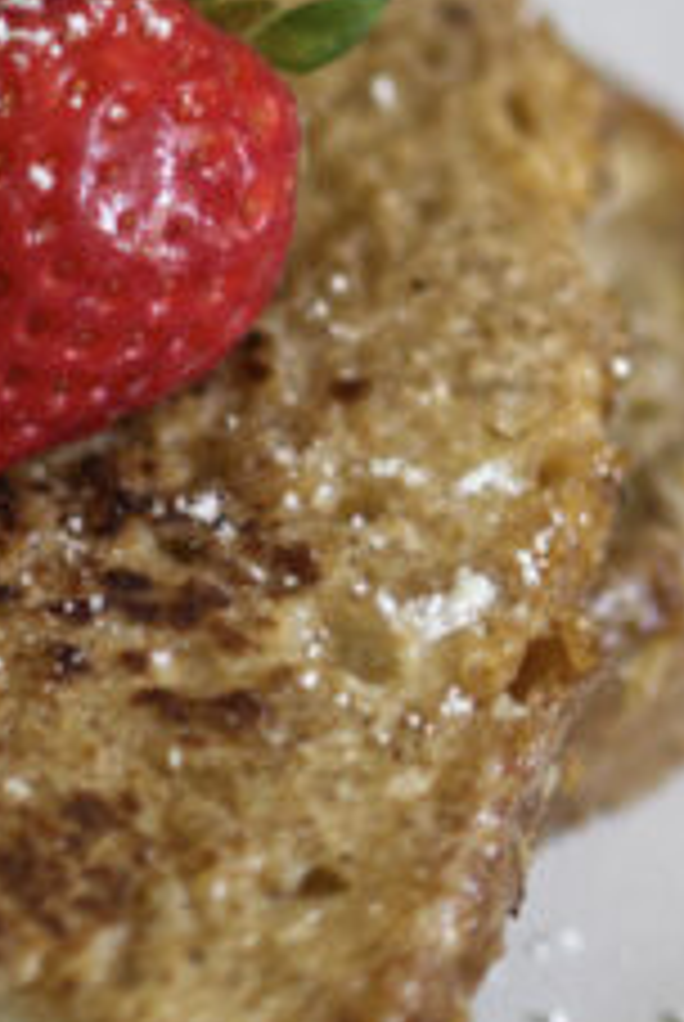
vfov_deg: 5.1
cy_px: -97
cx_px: -603
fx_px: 11450
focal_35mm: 403
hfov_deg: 3.4
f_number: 1.2
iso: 100
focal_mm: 43
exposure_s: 1/125
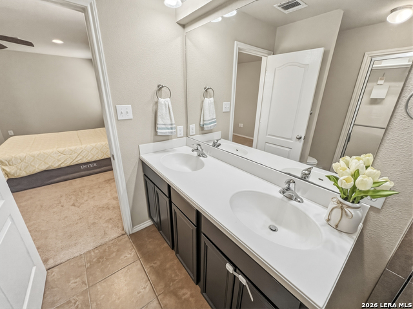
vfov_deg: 89.9
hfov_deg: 106.2
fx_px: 155
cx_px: 206
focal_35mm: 13
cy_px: 154
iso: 80
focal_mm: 1.6
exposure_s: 1/120
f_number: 1.8
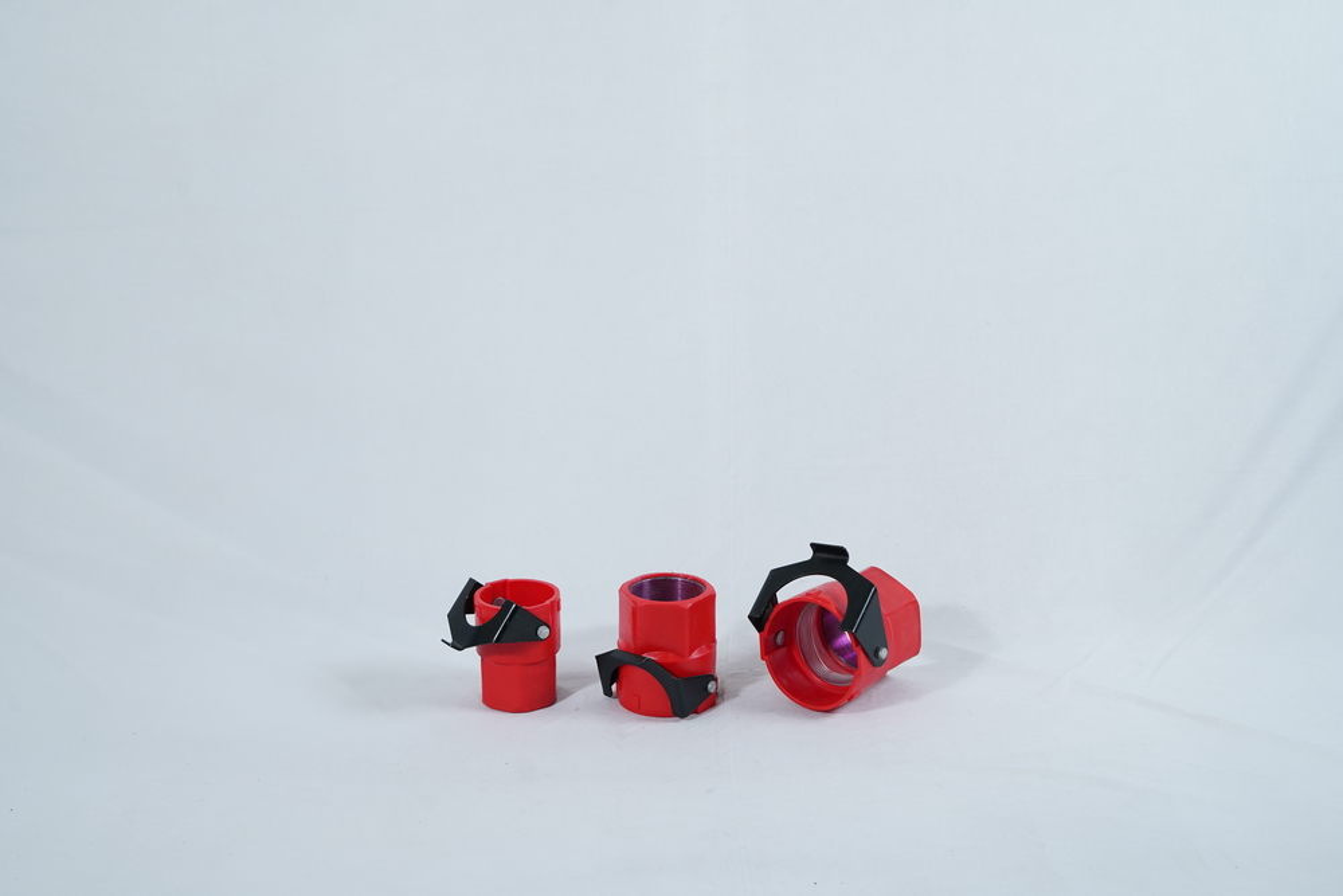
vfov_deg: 27.5
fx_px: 1828
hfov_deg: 40.3
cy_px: 448
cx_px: 672
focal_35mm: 49
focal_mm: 49
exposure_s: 1/100
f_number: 8
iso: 500
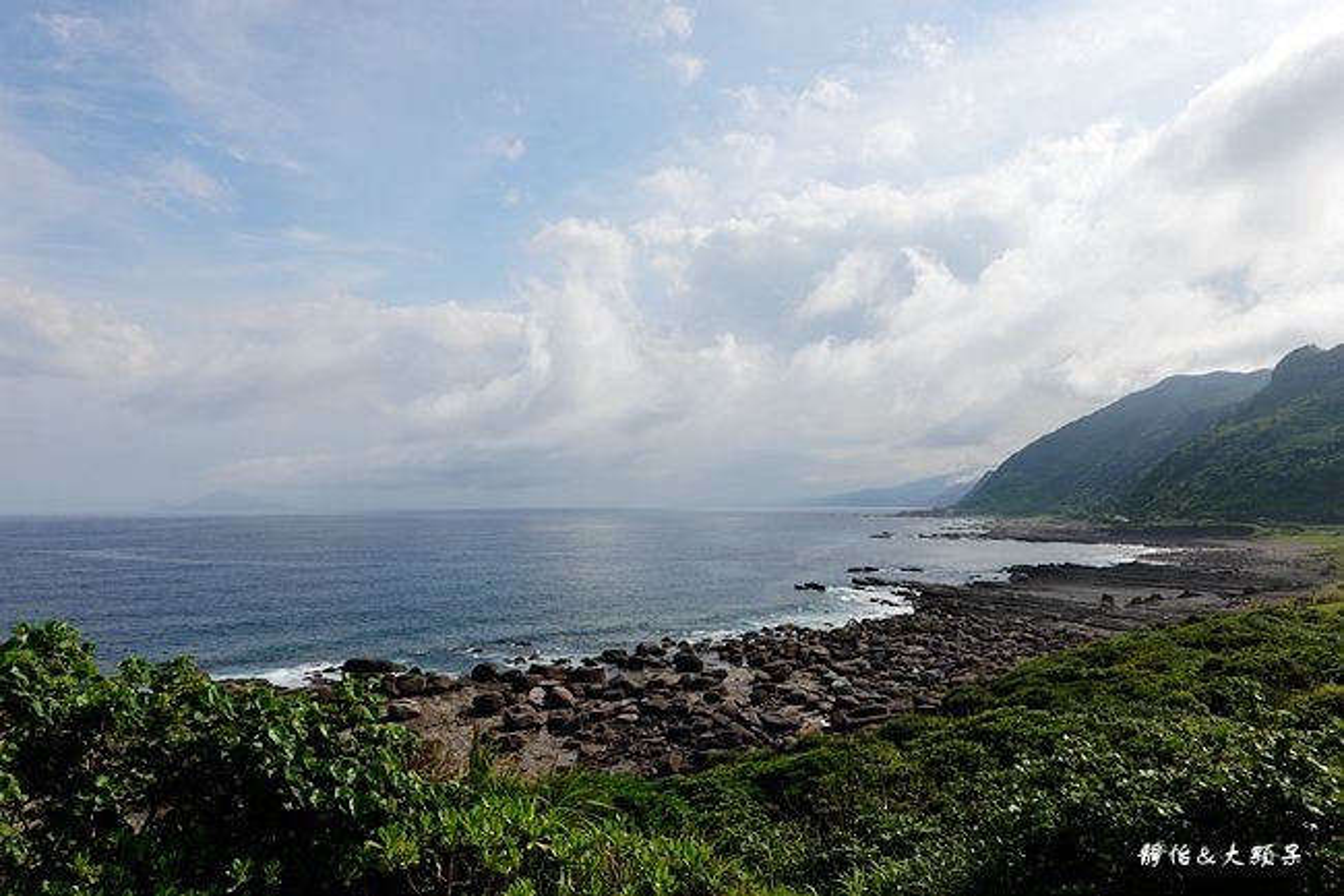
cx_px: 672
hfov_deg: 73.8
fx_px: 896
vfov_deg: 53.1
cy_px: 448
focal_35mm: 24
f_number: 4
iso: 125
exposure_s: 1/800
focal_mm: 9
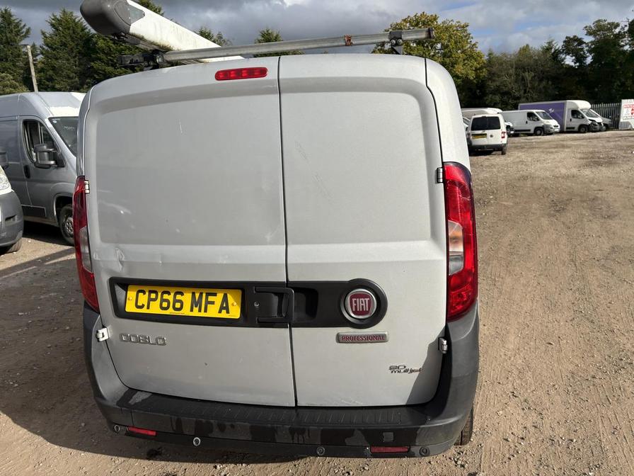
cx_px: 317
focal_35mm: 26
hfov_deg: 67.3
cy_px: 238
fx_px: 476
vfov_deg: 53.1
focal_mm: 5.96
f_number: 1.6
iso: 50
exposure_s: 1/4608
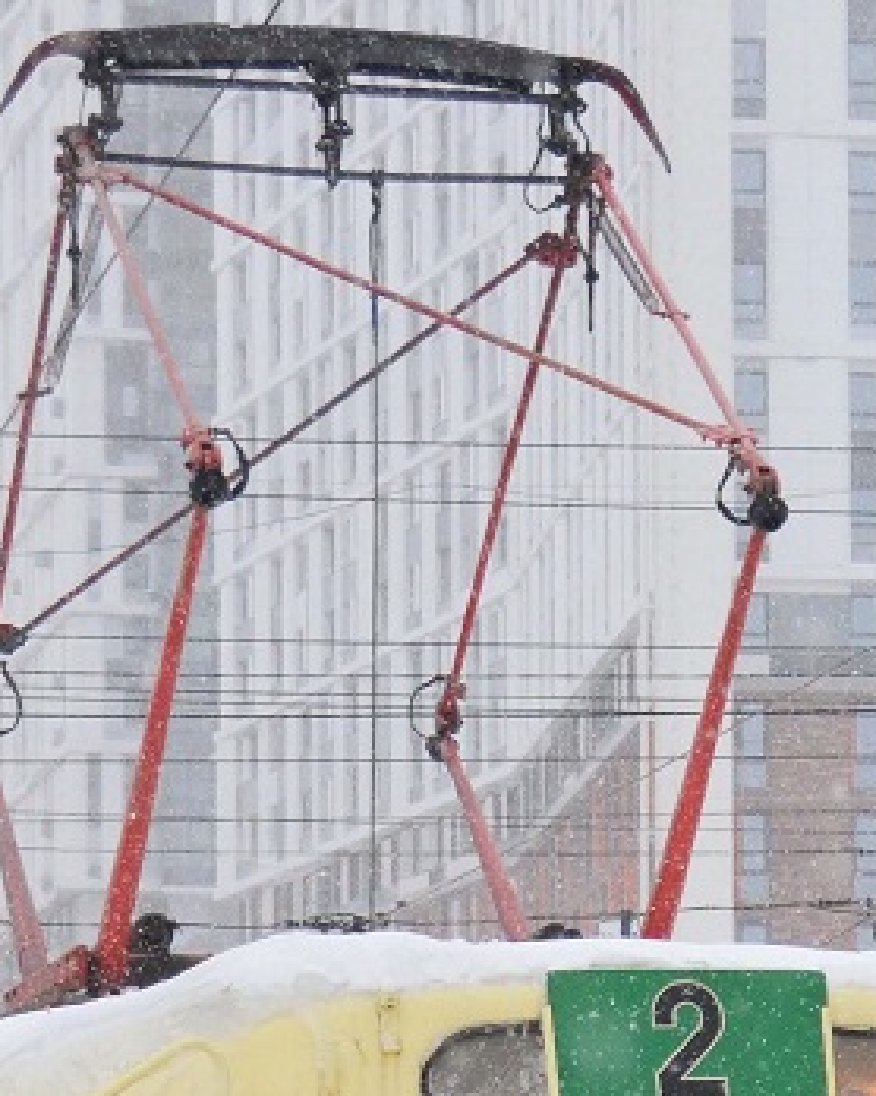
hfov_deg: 8.0
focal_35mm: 194
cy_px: 1447
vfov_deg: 9.8
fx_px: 6293
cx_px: 592
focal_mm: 32
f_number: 4.8
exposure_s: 1/500
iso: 450
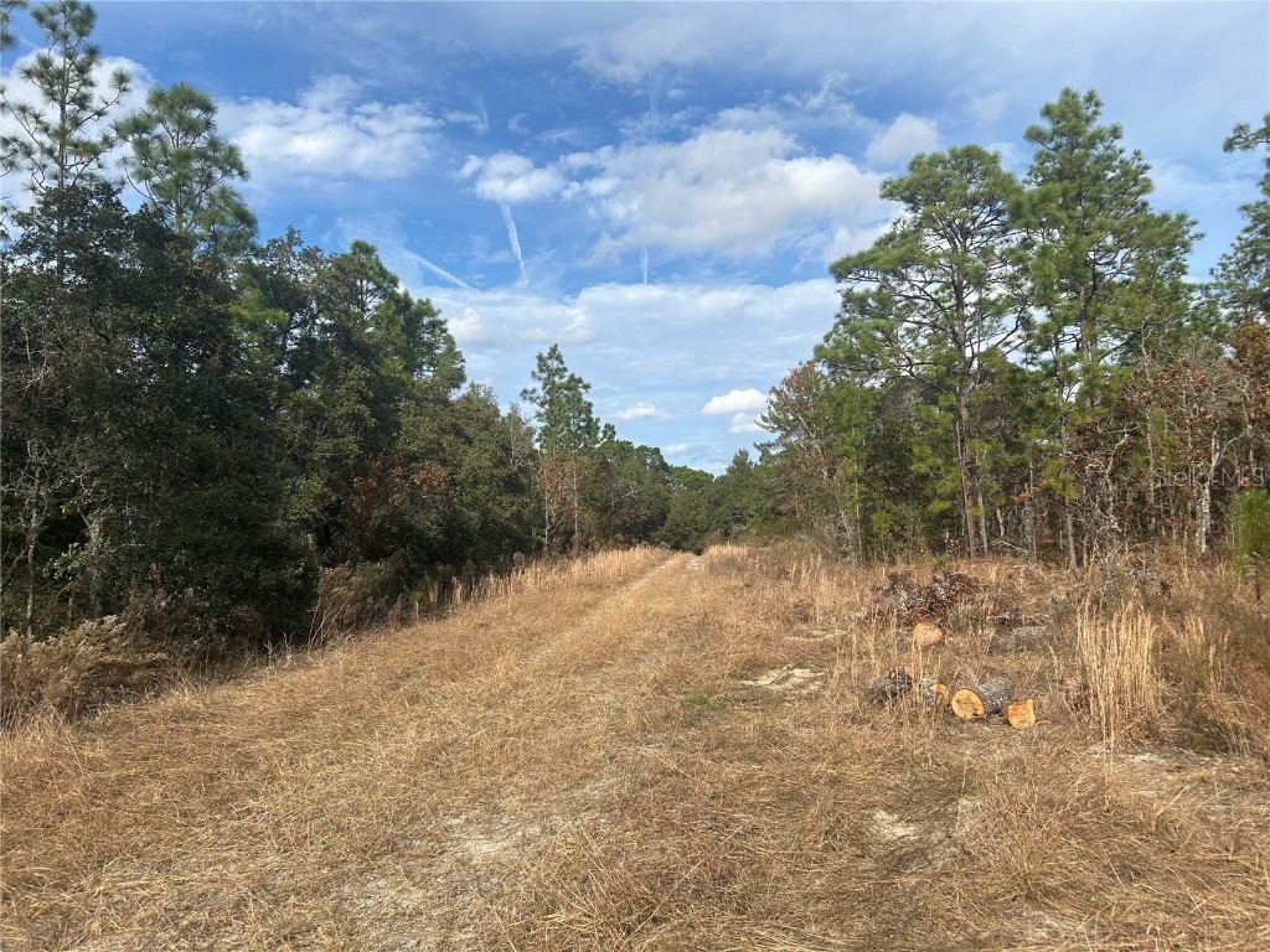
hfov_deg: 67.3
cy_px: 476
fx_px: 954
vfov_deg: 53.1
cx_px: 635
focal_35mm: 26
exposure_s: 1/4444
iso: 50
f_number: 1.5
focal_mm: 5.7
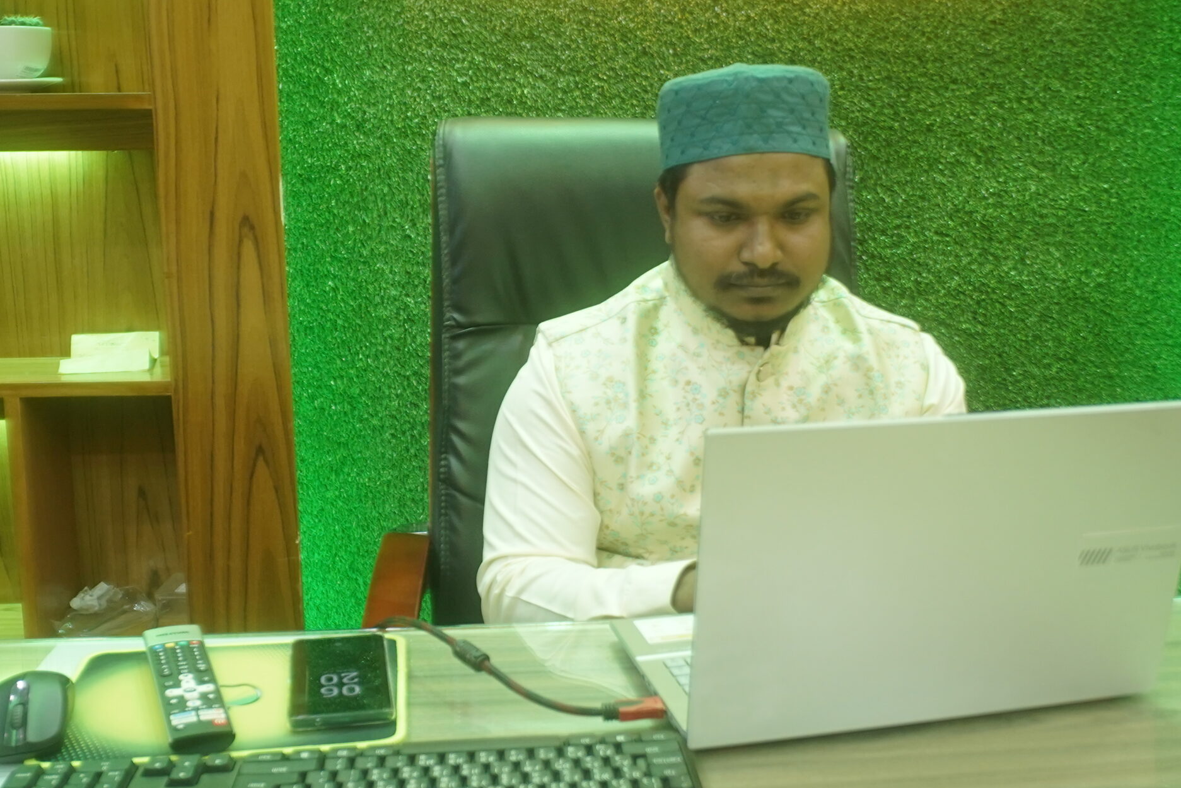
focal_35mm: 41
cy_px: 407
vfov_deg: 32.6
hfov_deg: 47.2
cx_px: 696
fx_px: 1345
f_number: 2.8
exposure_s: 1/125
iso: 1250
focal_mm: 20
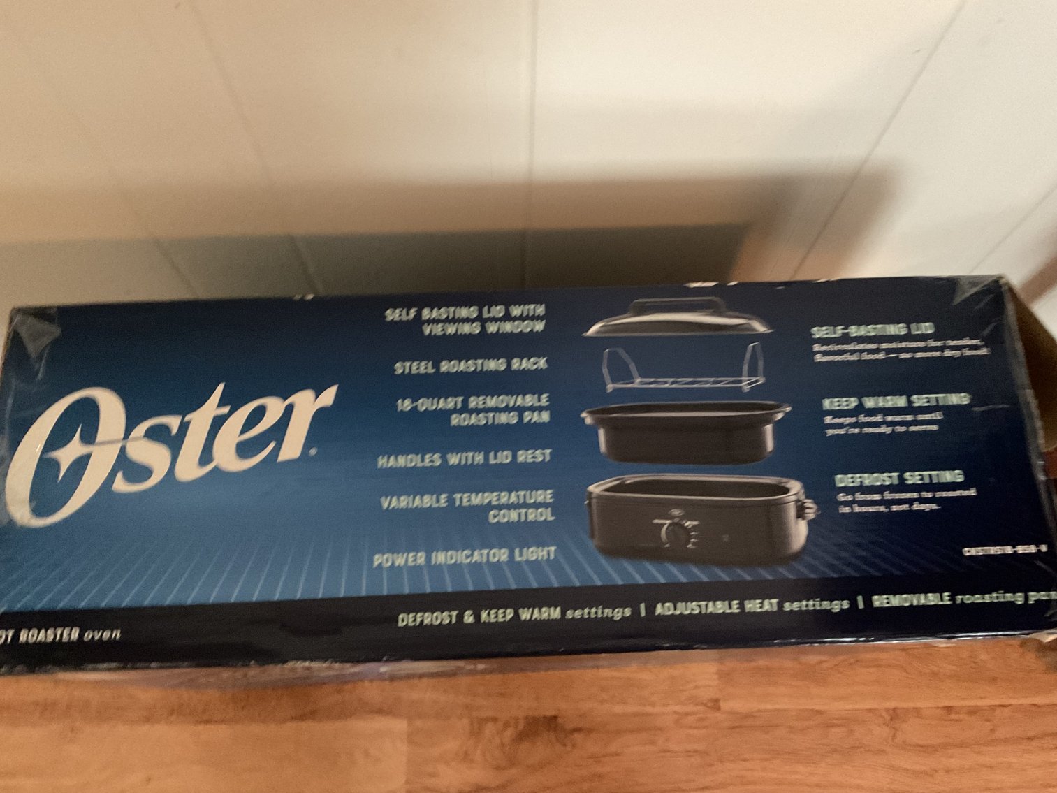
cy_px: 396
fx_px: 886
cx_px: 528
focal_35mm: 29
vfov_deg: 48.2
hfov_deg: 61.7
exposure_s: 1/24
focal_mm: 3
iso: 500
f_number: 1.8
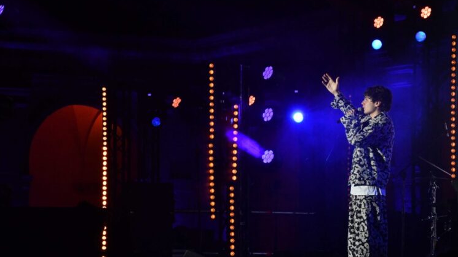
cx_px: 230
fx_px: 1870
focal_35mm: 154
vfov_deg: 7.9
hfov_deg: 14.0
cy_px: 145
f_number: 13
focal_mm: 122
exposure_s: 1/200
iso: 5000
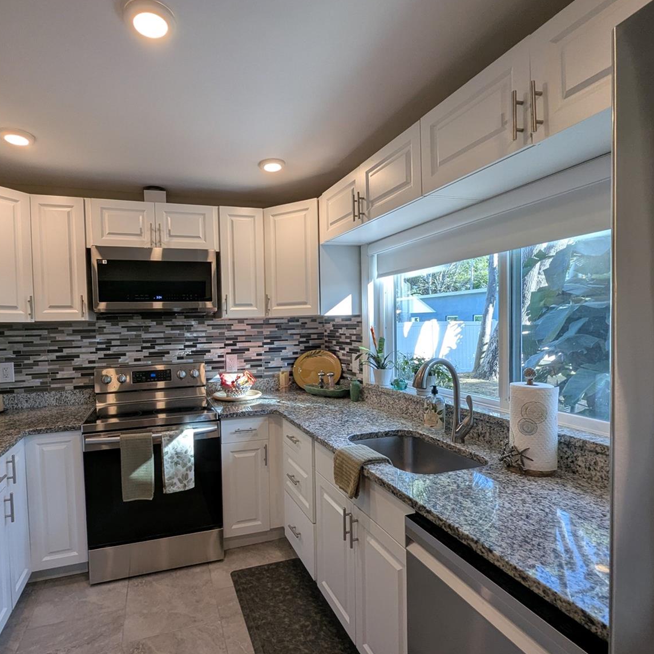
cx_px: 264
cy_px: 336
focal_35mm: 16
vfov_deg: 87.4
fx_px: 342
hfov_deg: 86.4
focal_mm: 1.95
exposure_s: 1/120
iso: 66
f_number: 2.2
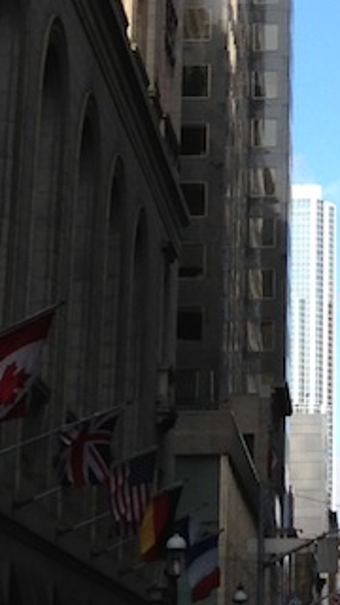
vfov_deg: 14.3
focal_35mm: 144
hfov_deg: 8.4
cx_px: 382
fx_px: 2308
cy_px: -193
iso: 50
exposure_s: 1/704
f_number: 2.4
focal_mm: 4.13
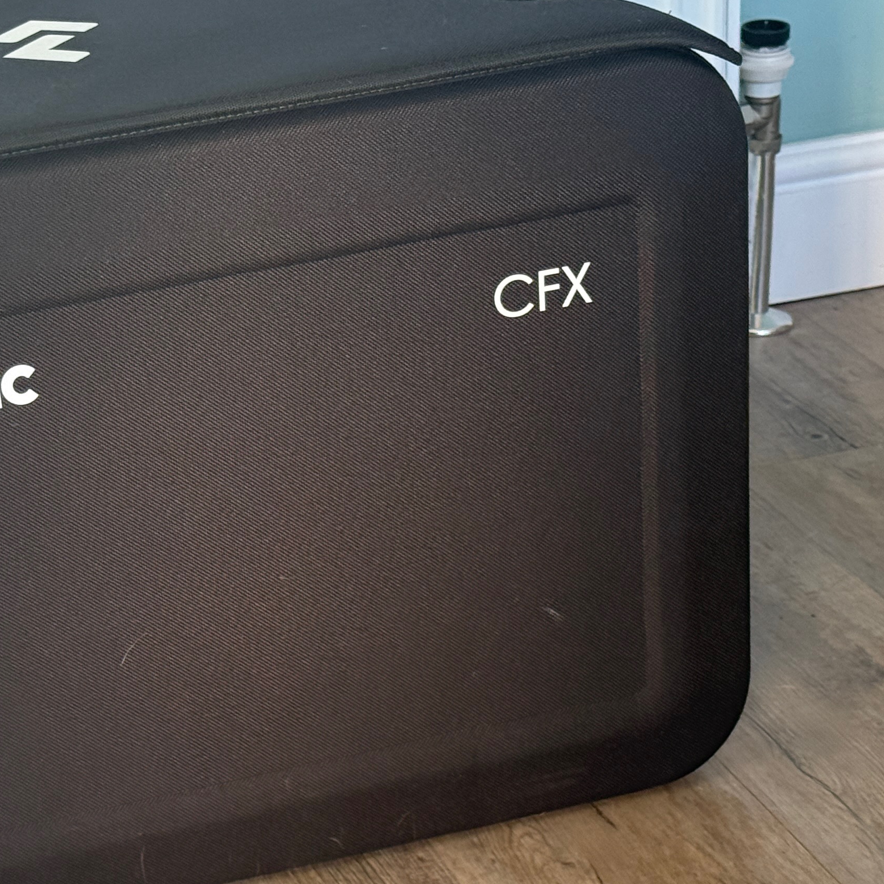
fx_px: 2918
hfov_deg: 17.0
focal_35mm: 101
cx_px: 136
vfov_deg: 17.2
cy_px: 567
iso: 160
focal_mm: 6.76
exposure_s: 1/105
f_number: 1.78
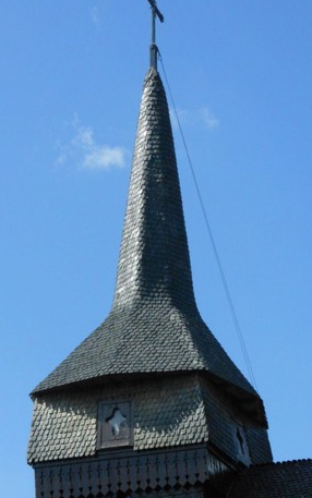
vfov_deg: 17.2
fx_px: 1645
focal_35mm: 121
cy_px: 296
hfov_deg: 10.8
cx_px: 152
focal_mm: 15.5
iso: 400
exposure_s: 1/320
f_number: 14.4
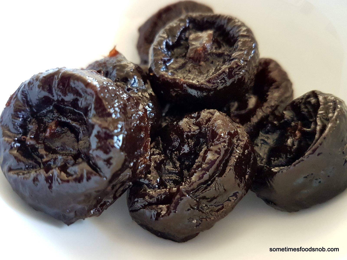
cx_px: 174
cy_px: 130
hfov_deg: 67.3
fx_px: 261
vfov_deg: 53.1
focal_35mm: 26
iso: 200
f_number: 1.7
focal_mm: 4.2
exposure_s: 1/50
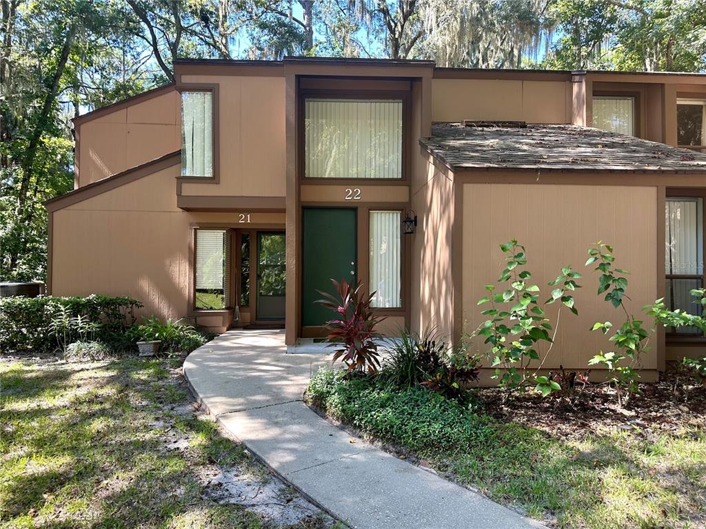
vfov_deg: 56.8
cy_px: 264
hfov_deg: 71.6
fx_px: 489
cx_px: 353
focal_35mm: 24
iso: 64
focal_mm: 6.86
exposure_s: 1/200
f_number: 1.78
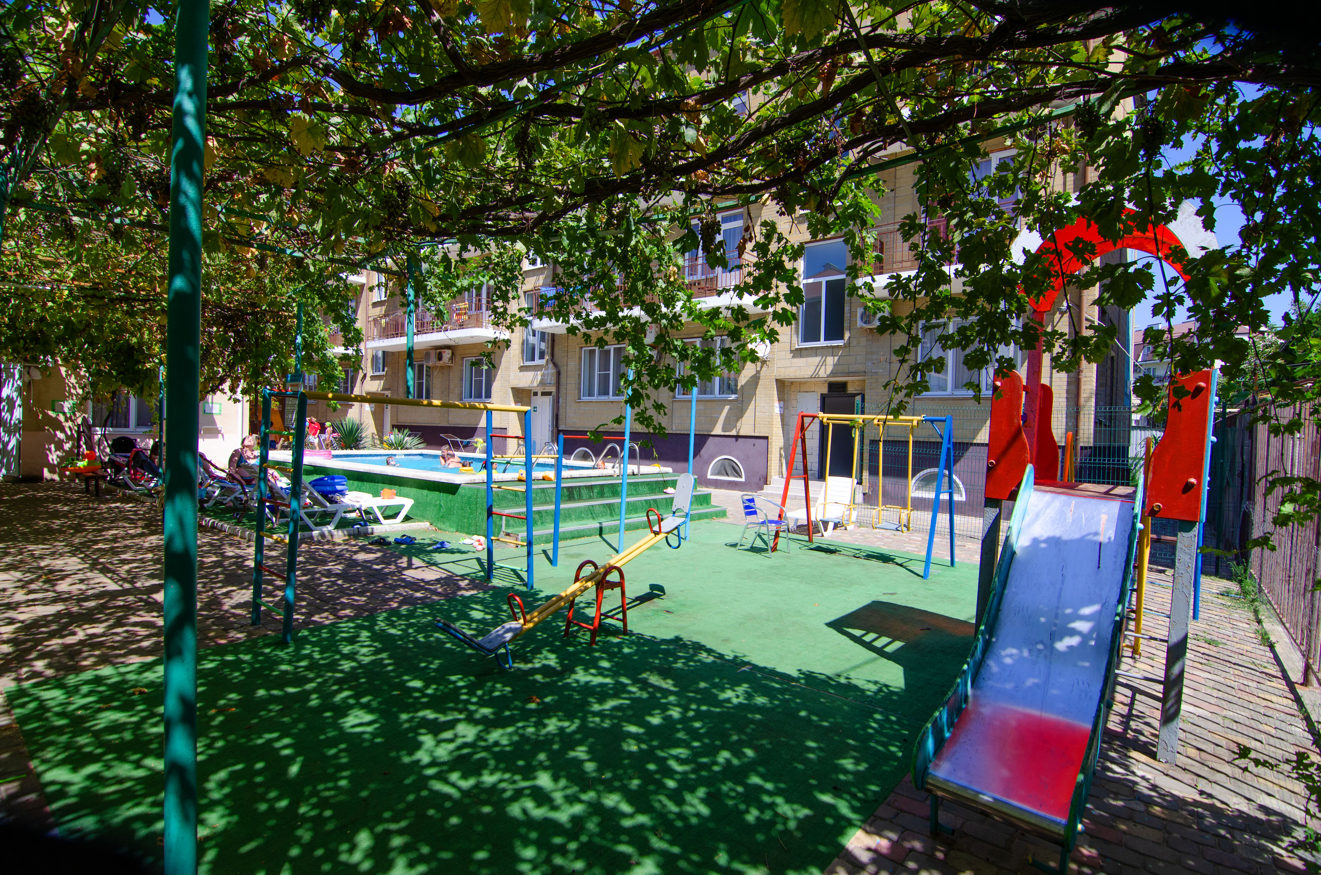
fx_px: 632
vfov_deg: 69.4
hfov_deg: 92.6
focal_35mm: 17
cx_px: 660
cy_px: 438
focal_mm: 11.5
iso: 200
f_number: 5.6
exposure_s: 1/800
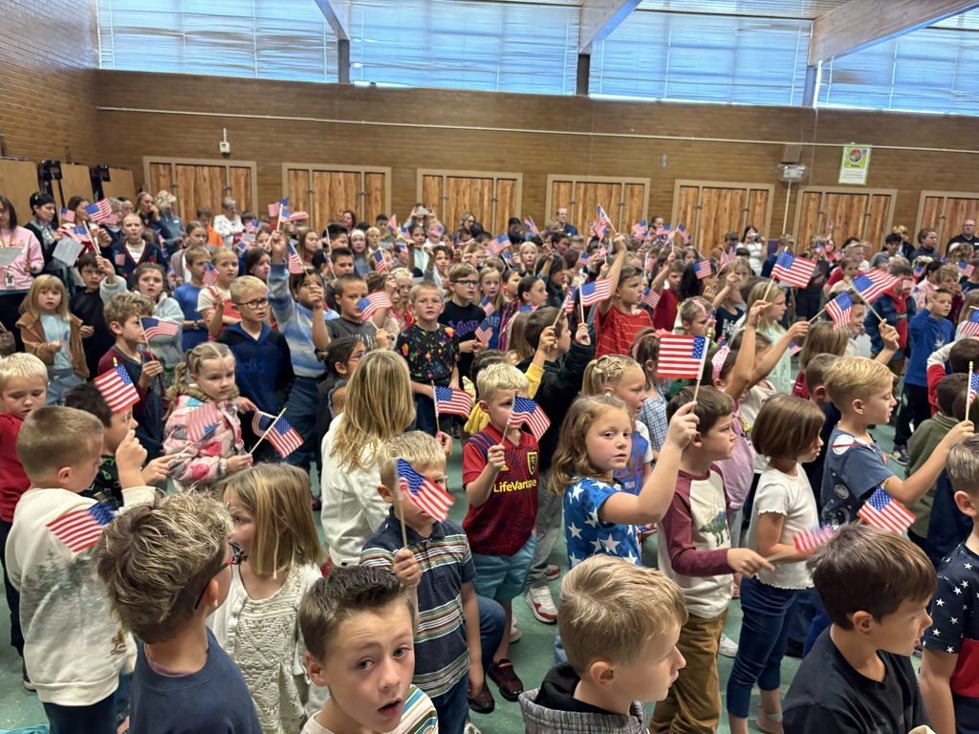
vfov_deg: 53.1
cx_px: 490
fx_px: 735
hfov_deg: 67.3
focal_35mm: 26
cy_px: 367
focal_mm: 5.96
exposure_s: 1/60
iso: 250
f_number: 1.6
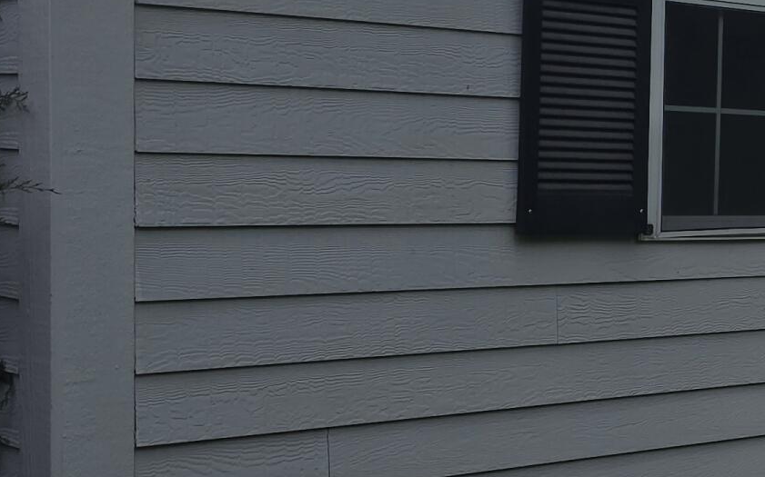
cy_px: 242
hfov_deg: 22.2
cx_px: 892
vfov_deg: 15.0
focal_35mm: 87
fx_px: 1813
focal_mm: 6.3
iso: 12
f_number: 1.7
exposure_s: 1/535
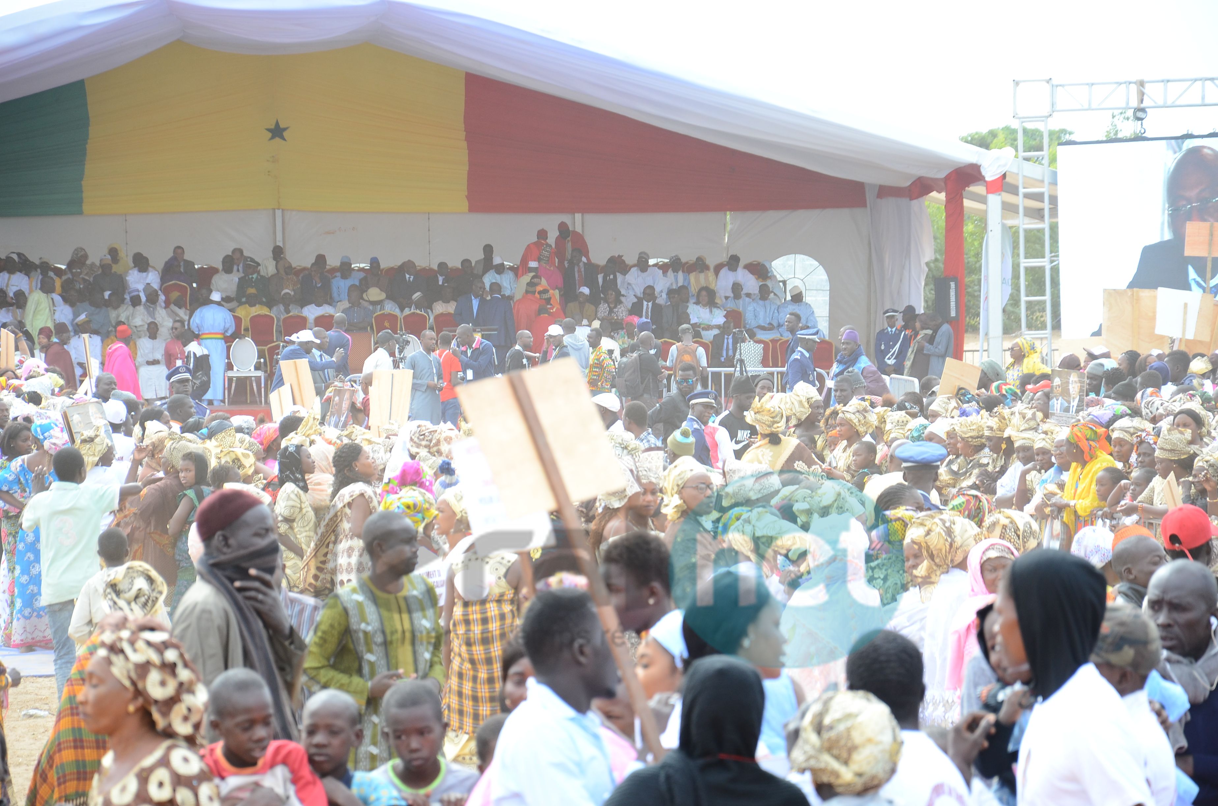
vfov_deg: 8.7
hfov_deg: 13.1
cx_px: 609
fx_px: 5318
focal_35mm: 158
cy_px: 403
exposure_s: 1/250
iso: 320
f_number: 5.6
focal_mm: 105
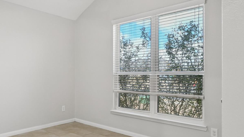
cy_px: 65
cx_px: 95
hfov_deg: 69.0
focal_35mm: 27
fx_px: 175
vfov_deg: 42.9
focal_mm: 10
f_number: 8
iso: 400
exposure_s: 1/30
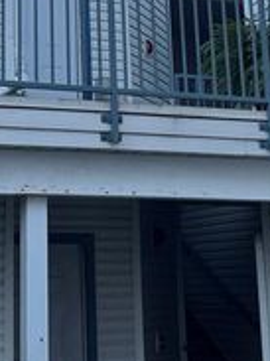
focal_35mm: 91
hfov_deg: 16.1
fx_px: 947
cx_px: 65
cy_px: 5
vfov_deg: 20.9
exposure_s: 1/121
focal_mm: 5.1
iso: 40
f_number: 1.6
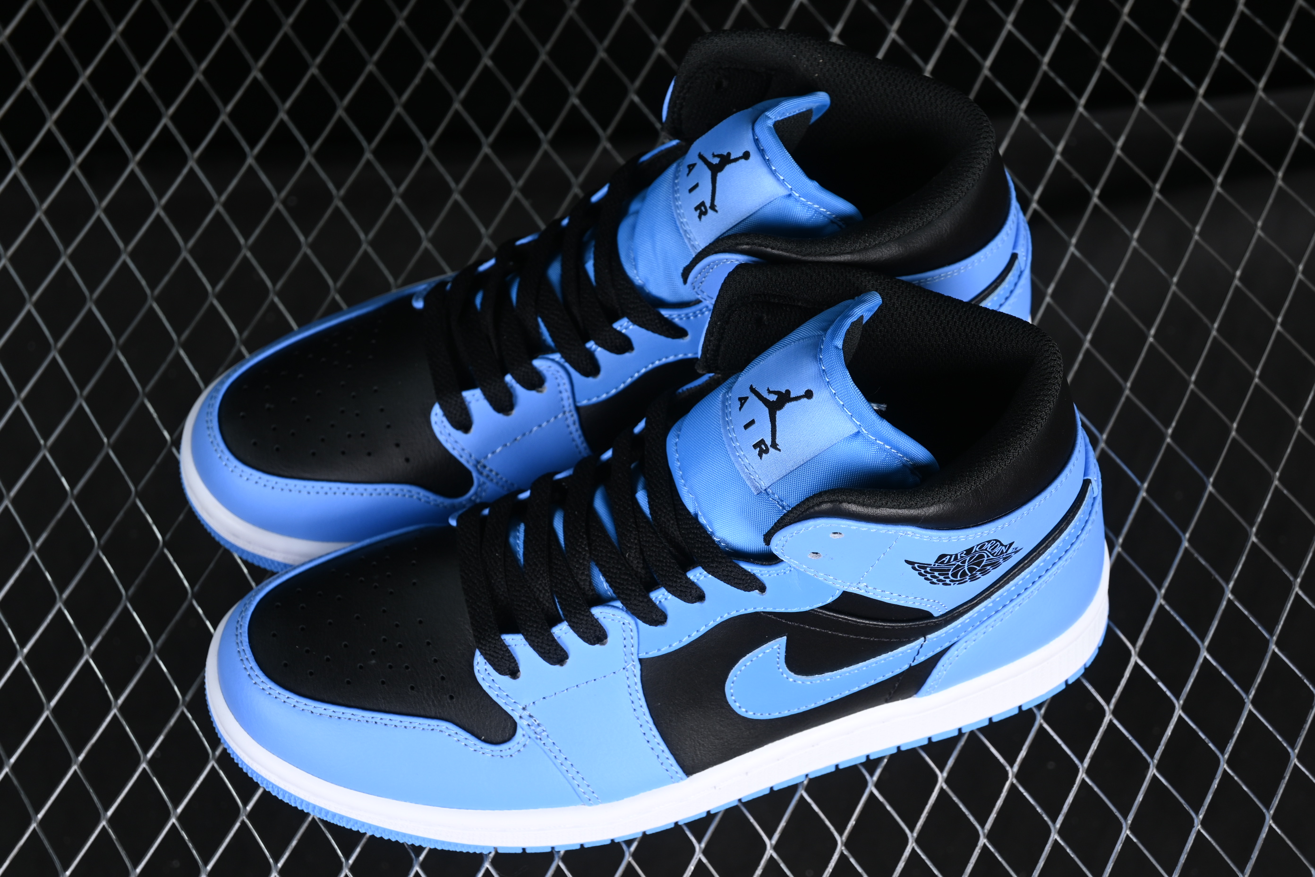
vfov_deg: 18.2
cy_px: 438
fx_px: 2739
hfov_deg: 27.0
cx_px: 658
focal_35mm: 75
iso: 160
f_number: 6.3
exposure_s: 1/60
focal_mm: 50
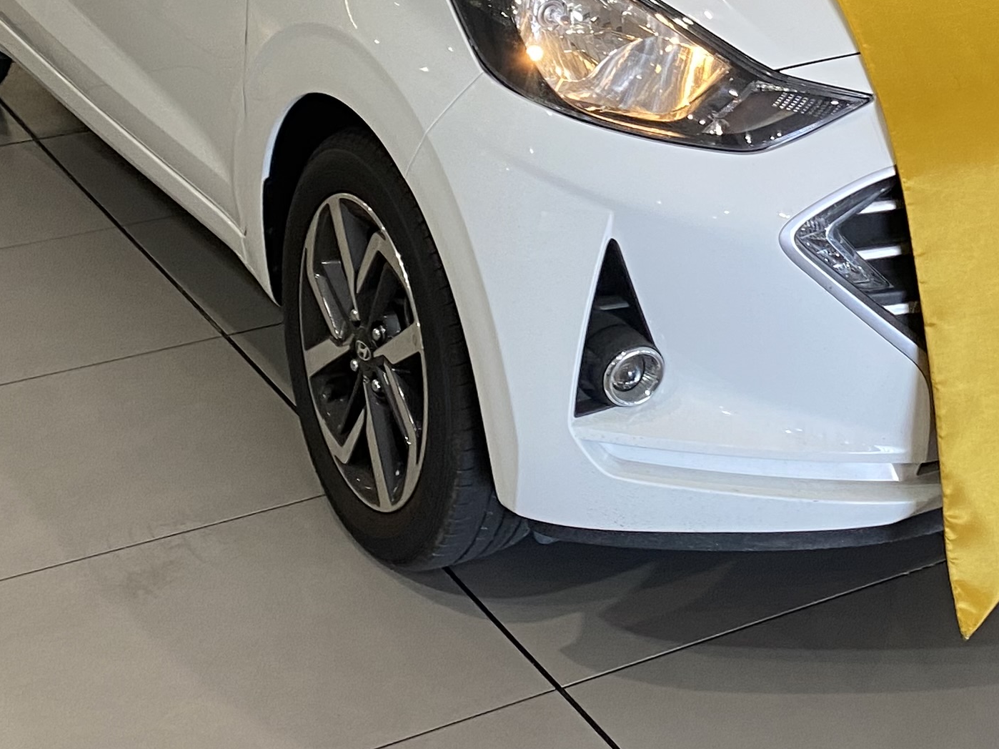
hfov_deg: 25.6
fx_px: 2164
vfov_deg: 18.4
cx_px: 765
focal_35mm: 75
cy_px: -190
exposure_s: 1/50
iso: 100
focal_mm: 4.25
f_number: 1.8
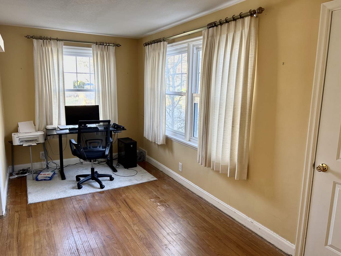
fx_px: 256
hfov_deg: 67.3
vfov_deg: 53.1
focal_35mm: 26
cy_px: 128
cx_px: 170
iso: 100
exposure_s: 1/60
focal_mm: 5.7
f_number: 1.5
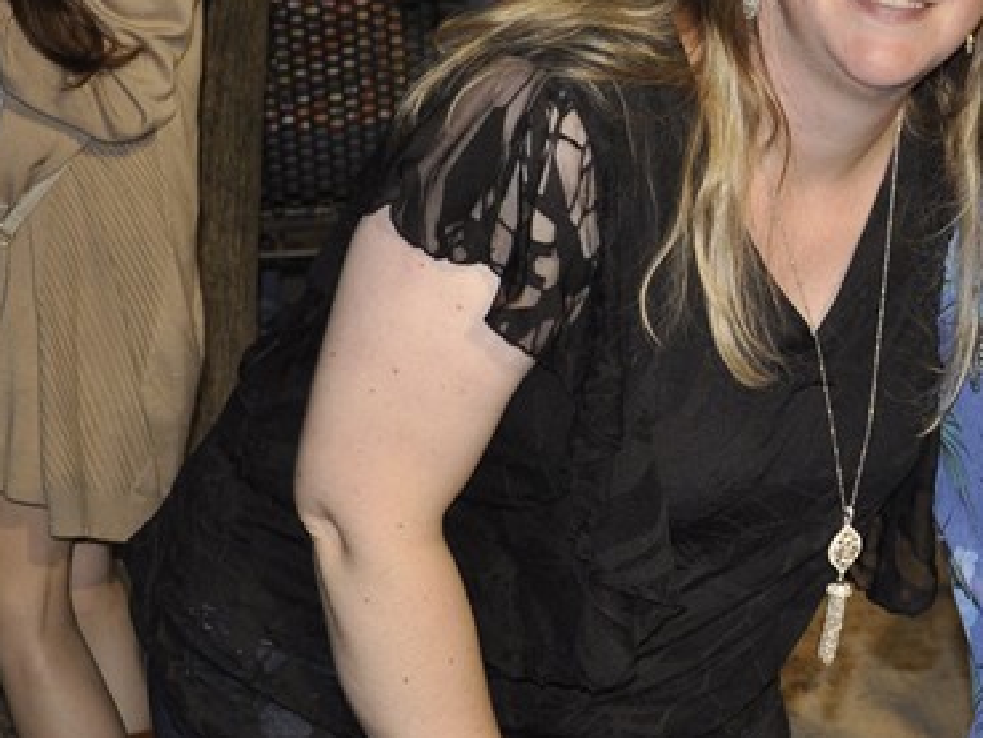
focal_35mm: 117
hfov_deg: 16.2
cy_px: 402
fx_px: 3324
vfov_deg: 12.7
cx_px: 1135
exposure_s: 1/60
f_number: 4.2
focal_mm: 30
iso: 400
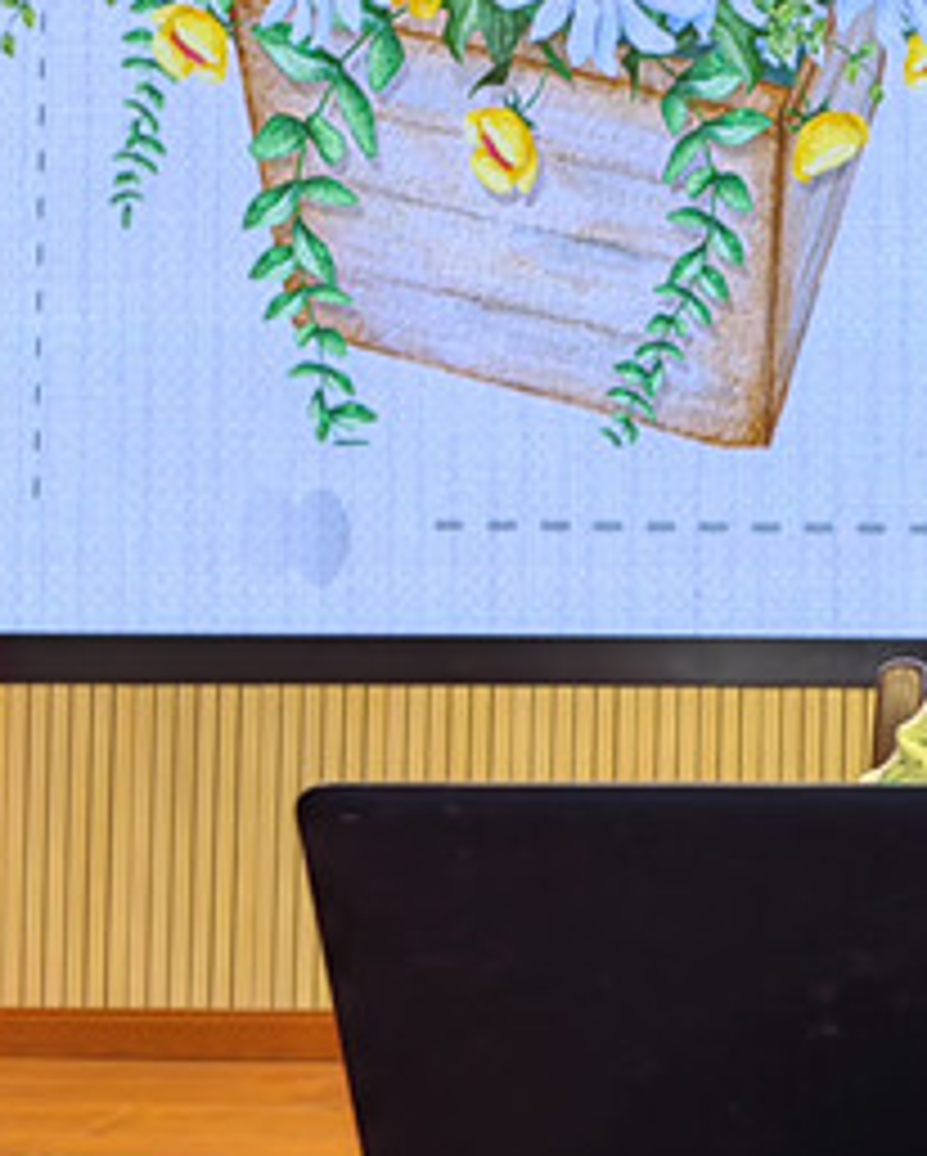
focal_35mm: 82
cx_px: 1521
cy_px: 301
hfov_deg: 16.5
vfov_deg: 23.1
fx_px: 2809
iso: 50
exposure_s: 1/114
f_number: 1.9
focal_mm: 5.52
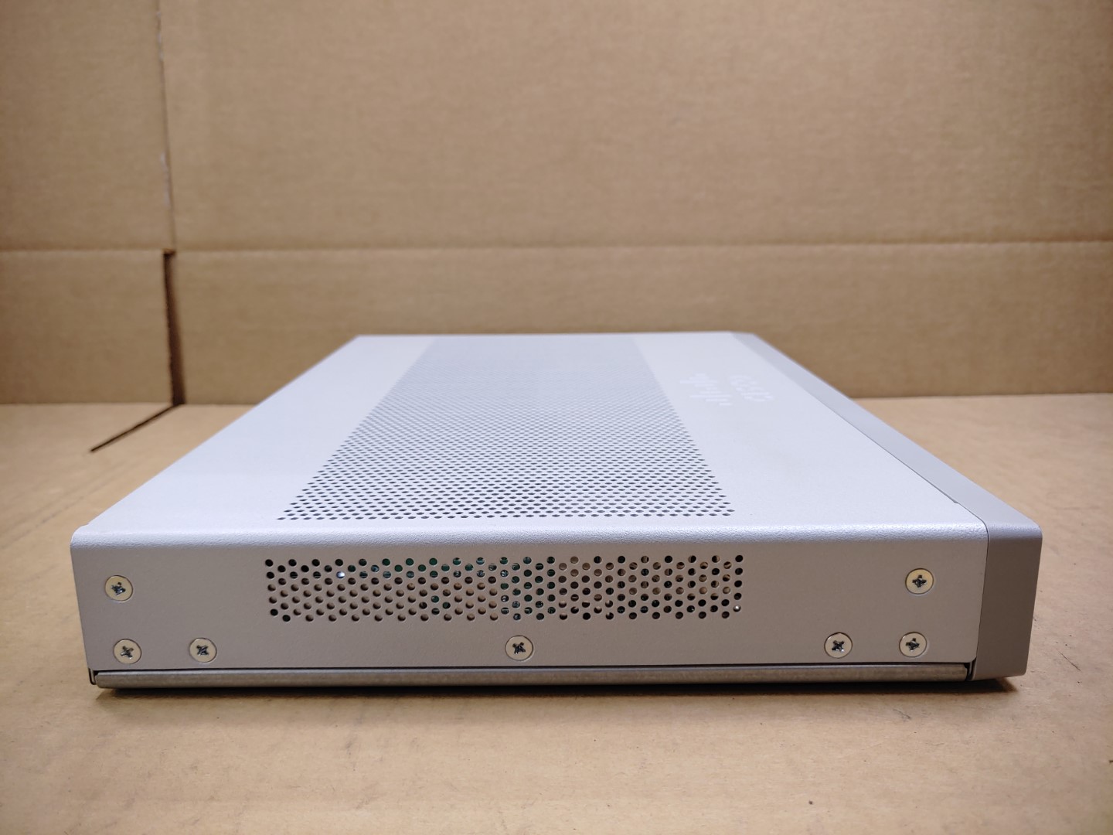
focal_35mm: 26
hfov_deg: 67.3
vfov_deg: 53.1
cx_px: 556
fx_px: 836
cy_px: 418
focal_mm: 4.36
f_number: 1.8
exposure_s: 1/157
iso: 50
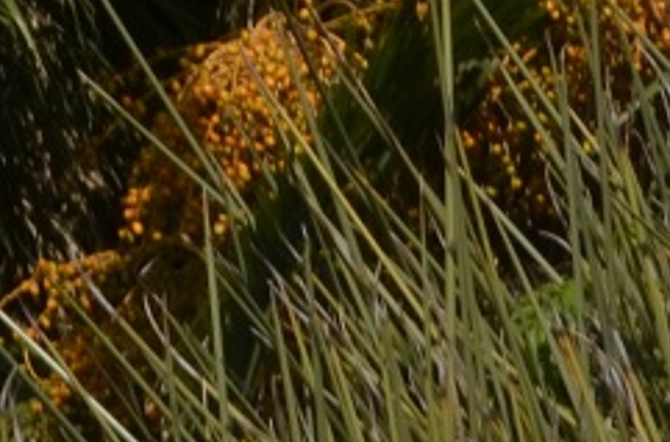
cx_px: 2068
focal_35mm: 742
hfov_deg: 2.7
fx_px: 13764
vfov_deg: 1.8
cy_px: 1350
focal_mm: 62
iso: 100
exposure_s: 1/125
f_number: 16
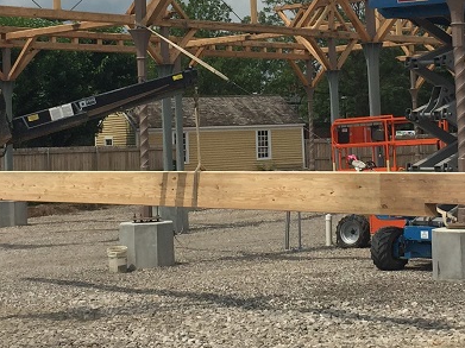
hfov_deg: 22.0
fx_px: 1195
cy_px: 38
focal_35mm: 89
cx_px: 270
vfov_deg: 16.4
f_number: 2.2
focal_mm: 4.15
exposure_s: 1/3968
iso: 32
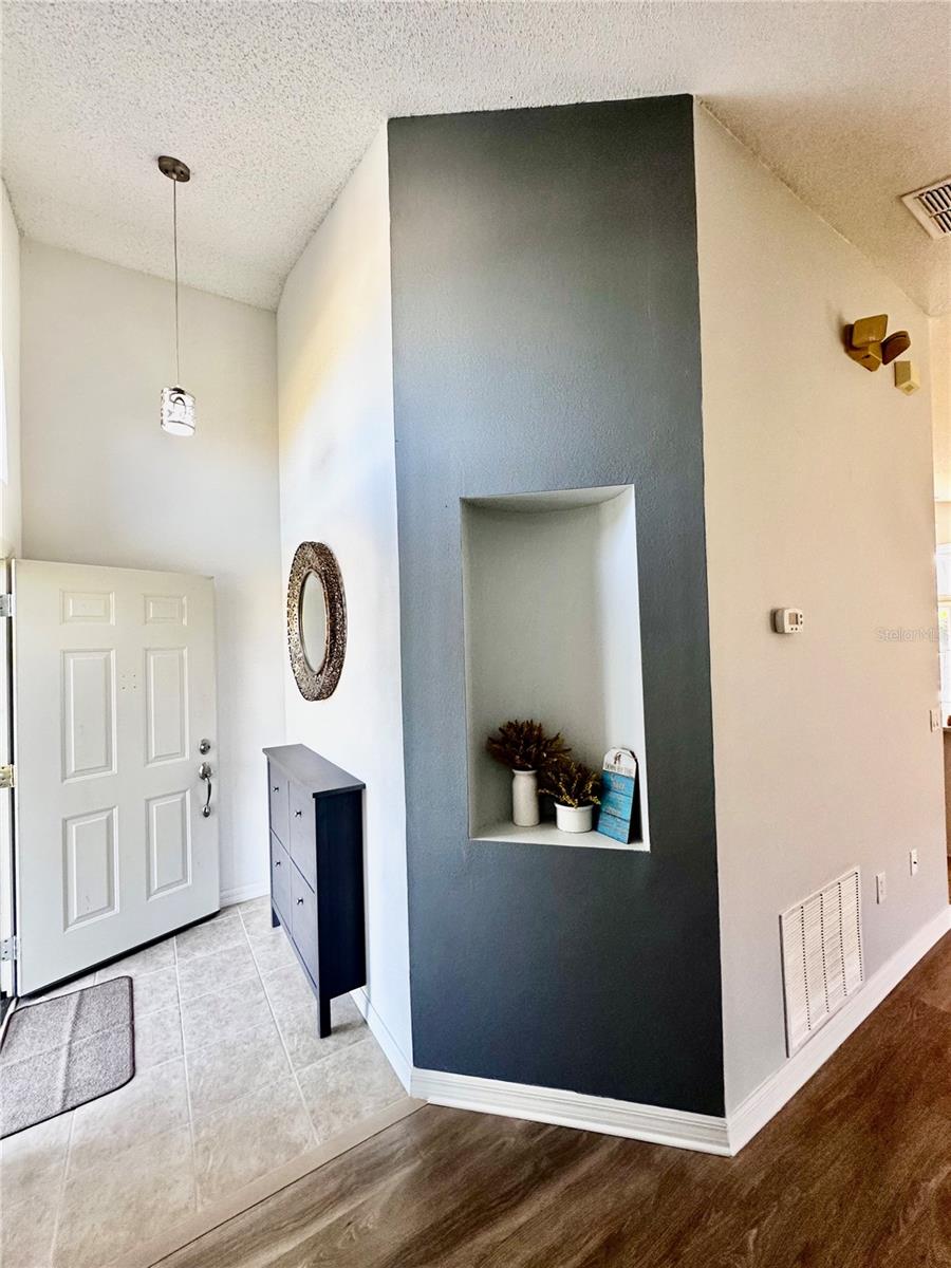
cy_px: 634
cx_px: 476
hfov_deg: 85.7
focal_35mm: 14
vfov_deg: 102.1
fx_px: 513
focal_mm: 2.22
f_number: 2.2
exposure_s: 1/120
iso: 160
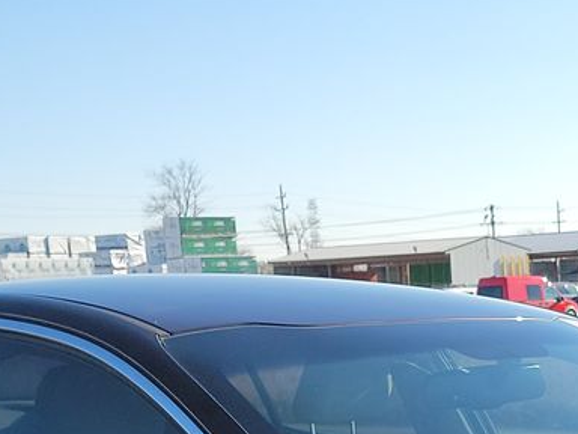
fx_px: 1670
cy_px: 725
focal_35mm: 100
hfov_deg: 19.1
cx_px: 563
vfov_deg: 13.6
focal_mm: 6.7
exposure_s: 1/539
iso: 50
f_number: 1.8
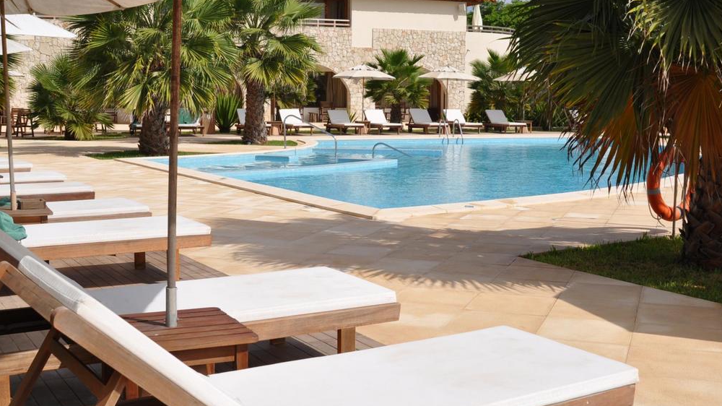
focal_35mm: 45
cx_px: 367
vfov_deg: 26.5
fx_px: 861
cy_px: 185
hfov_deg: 45.5
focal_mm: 28
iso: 200
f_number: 11
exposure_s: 1/500
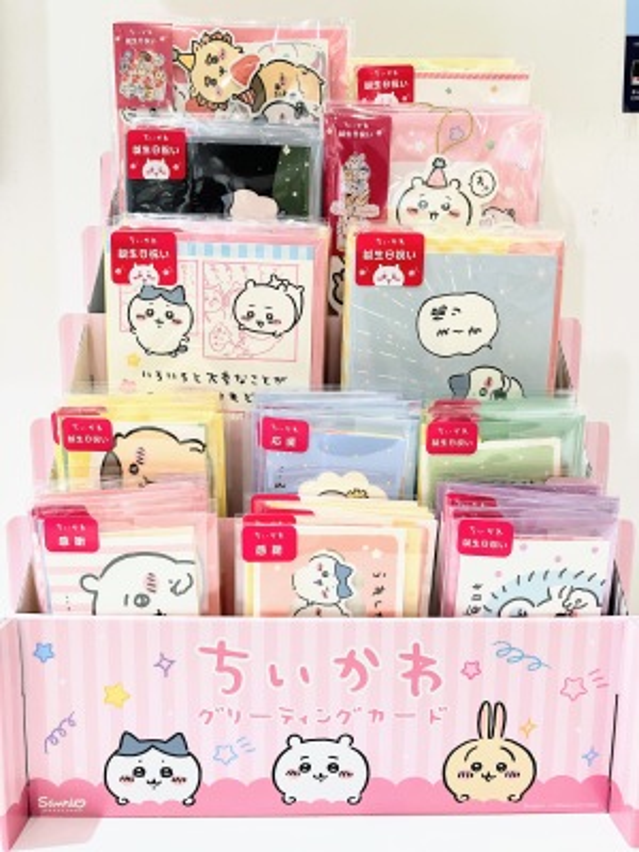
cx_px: 320
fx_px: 689
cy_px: 426
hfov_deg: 49.7
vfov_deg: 63.4
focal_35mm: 28
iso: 50
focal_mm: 3.99
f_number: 1.8
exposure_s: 1/60
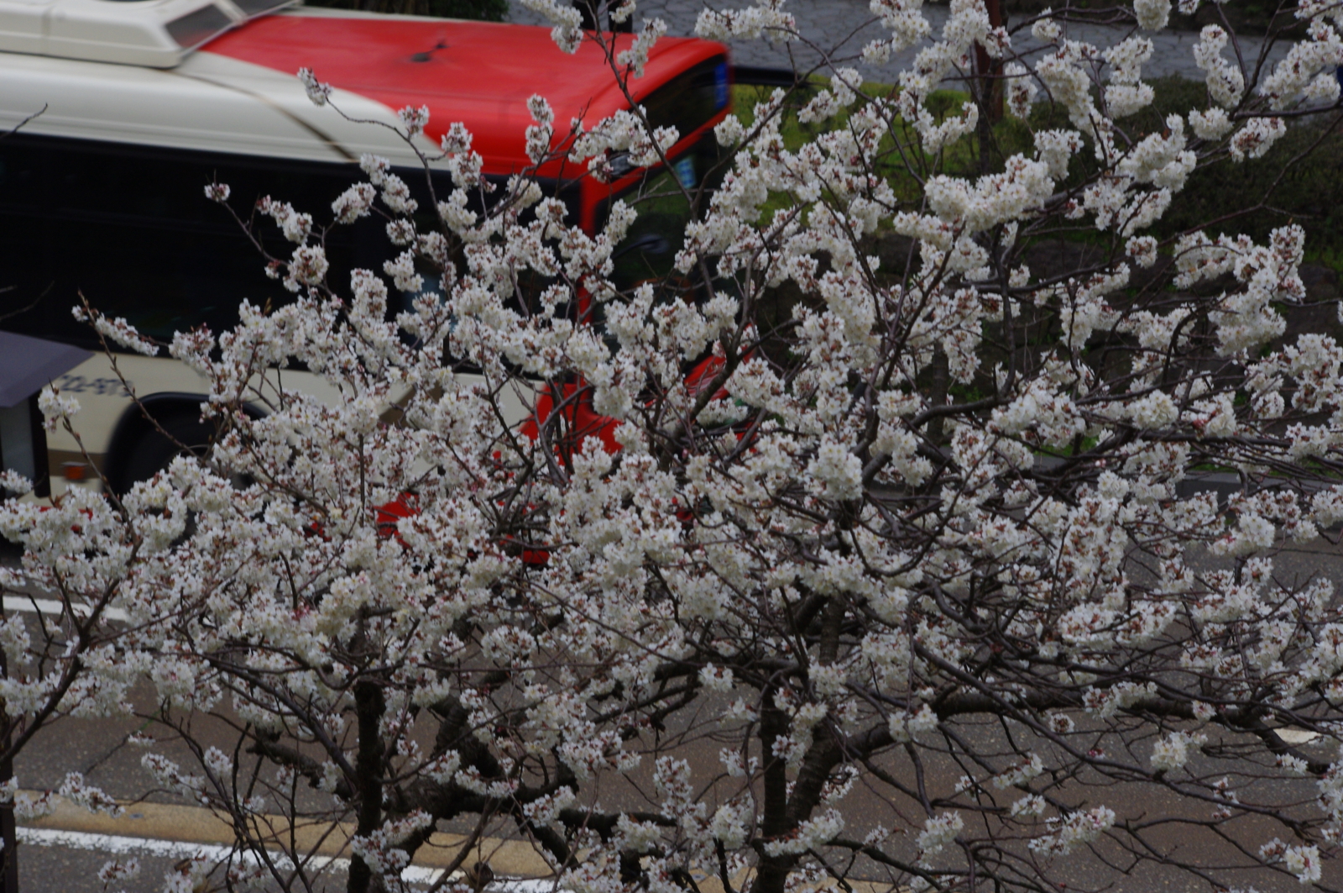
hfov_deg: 14.0
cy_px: 446
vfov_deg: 9.3
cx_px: 672
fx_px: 5478
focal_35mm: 147
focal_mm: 97.5
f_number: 11
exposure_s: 1/250
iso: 400
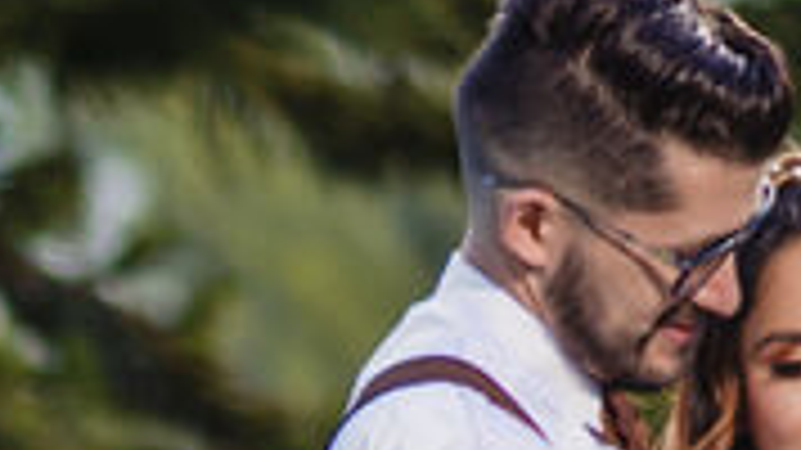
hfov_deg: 3.6
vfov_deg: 2.0
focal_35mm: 602
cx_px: -778
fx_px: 12782
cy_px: 1024
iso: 100
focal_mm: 85
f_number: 1.8
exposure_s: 1/320
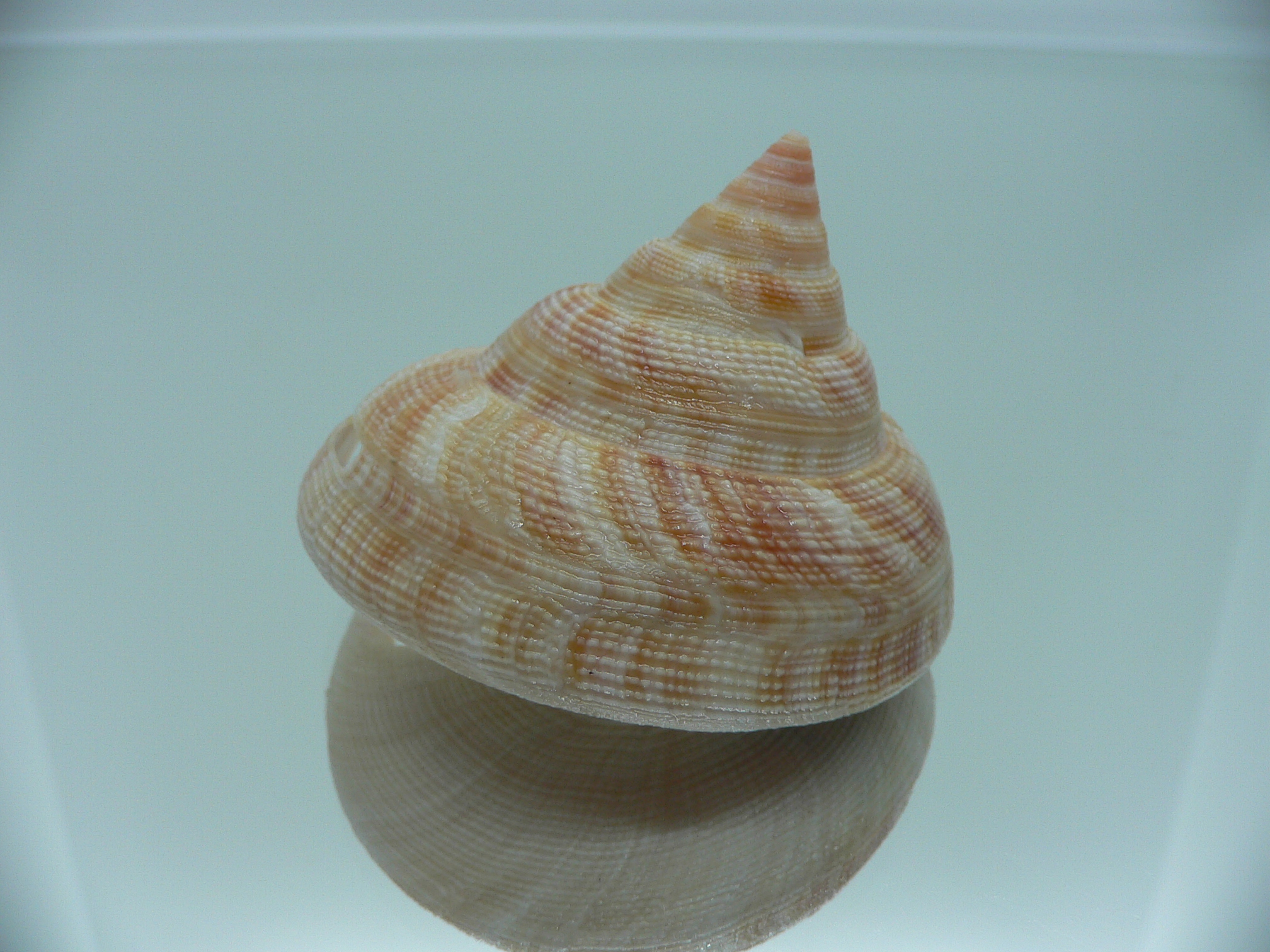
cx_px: 635
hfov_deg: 52.6
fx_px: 1284
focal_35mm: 35
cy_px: 476
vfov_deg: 40.7
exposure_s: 1/60
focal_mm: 4.6
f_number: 2.8
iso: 80
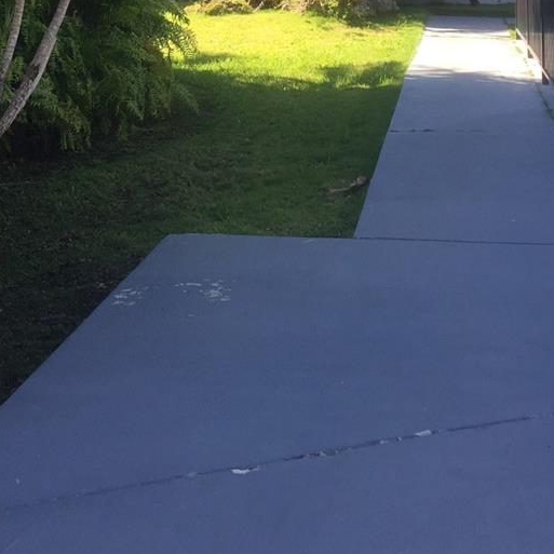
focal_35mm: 60
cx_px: 233
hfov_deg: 28.6
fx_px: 1086
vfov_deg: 26.7
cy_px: -29
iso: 32
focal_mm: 4.15
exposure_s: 1/363
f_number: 2.2
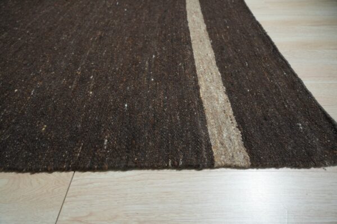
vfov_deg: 53.1
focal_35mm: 24
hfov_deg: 73.7
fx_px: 225
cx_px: 168
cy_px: 112
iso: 1000
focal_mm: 24
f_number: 5
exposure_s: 1/200
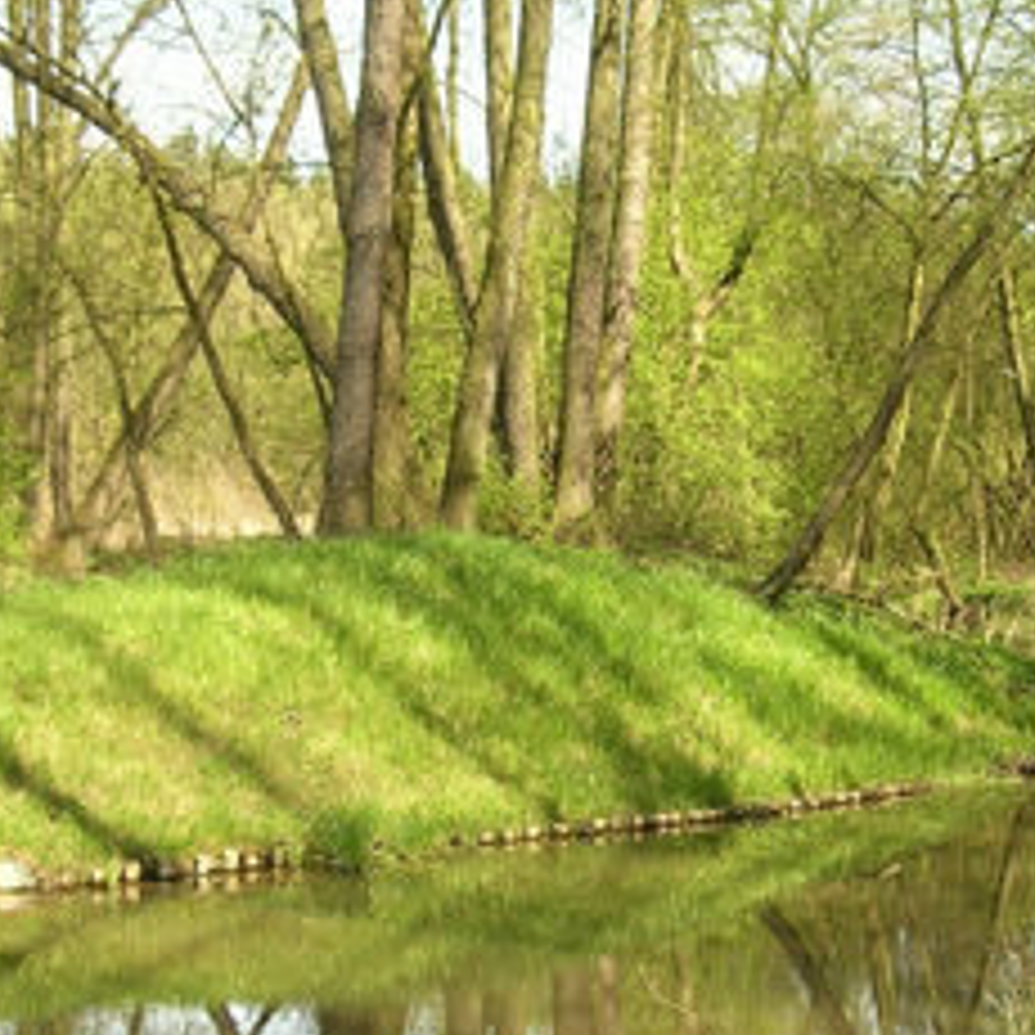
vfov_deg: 23.0
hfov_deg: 23.3
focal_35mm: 74
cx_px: 675
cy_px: 846
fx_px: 2503
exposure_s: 1/217
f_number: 2.7
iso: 50
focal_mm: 6
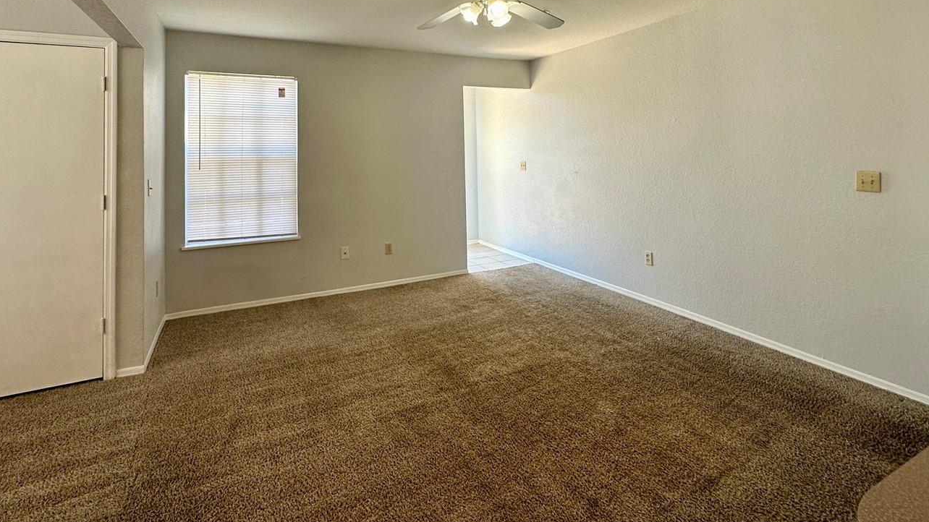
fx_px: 468
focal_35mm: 19
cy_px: 134
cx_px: 471
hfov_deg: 89.6
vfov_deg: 55.7
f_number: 2.2
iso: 64
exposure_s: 1/120
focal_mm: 2.22
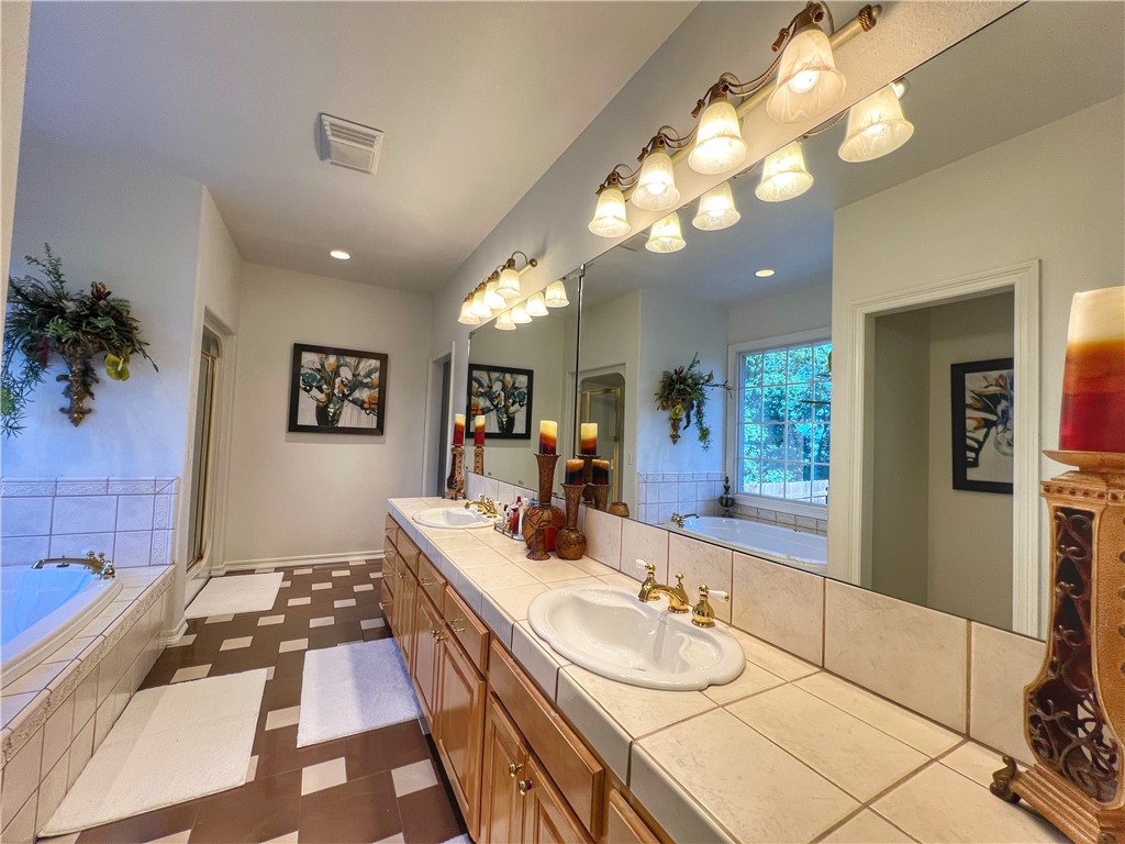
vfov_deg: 89.9
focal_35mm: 13
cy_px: 422
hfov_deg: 106.2
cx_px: 562
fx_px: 422
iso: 100
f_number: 1.8
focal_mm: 1.57
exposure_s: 1/120
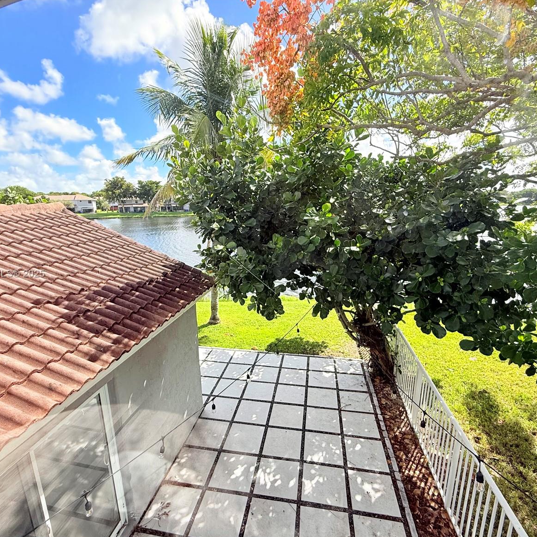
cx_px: 266
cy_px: 274
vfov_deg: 84.0
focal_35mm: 17
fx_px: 298
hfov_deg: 84.0
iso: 64
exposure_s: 1/368
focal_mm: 2.22
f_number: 2.2
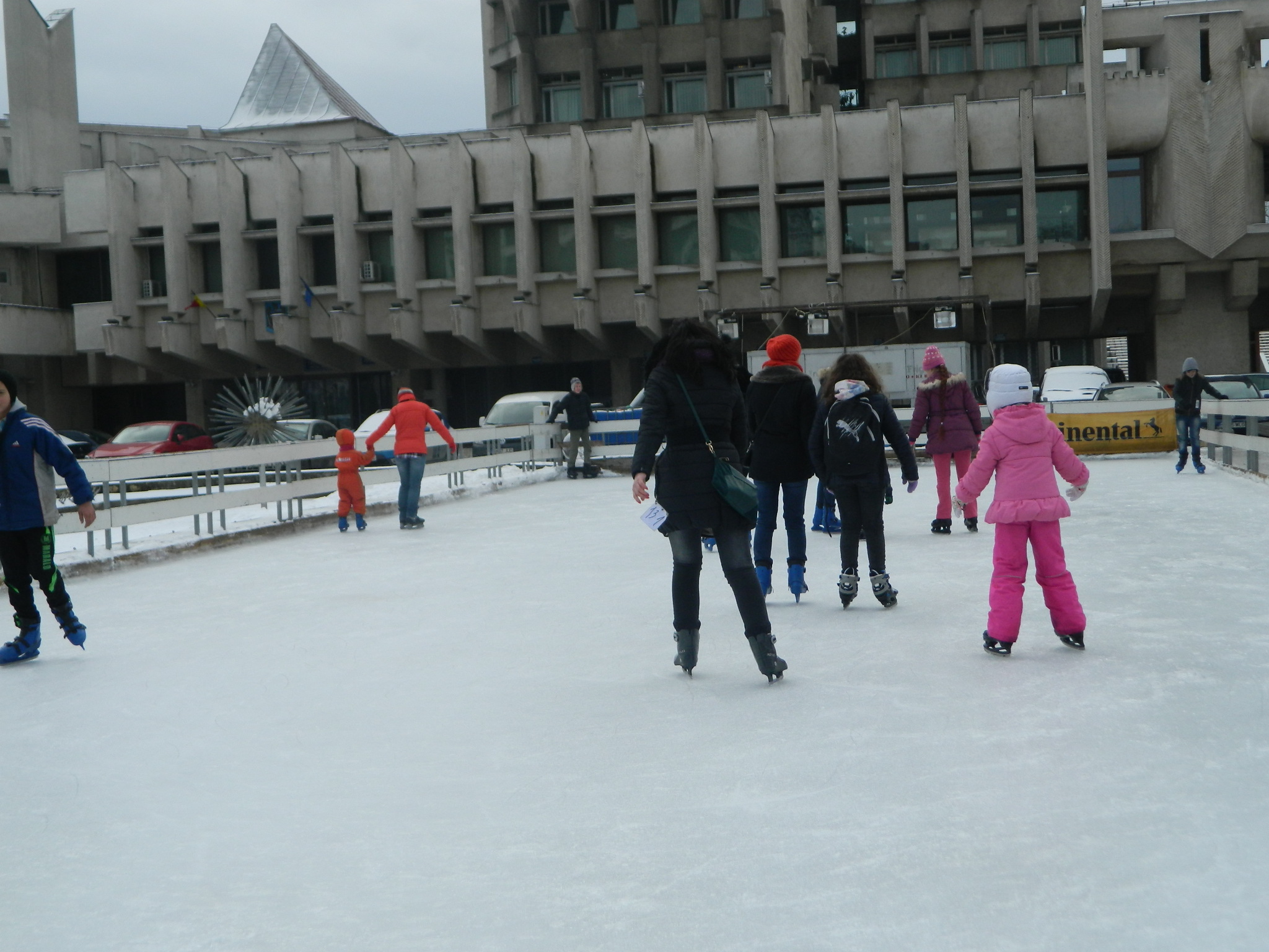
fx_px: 1723
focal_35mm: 47
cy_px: 476
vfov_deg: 30.9
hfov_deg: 40.4
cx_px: 634
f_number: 3.6
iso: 80
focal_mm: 8.4
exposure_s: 1/800
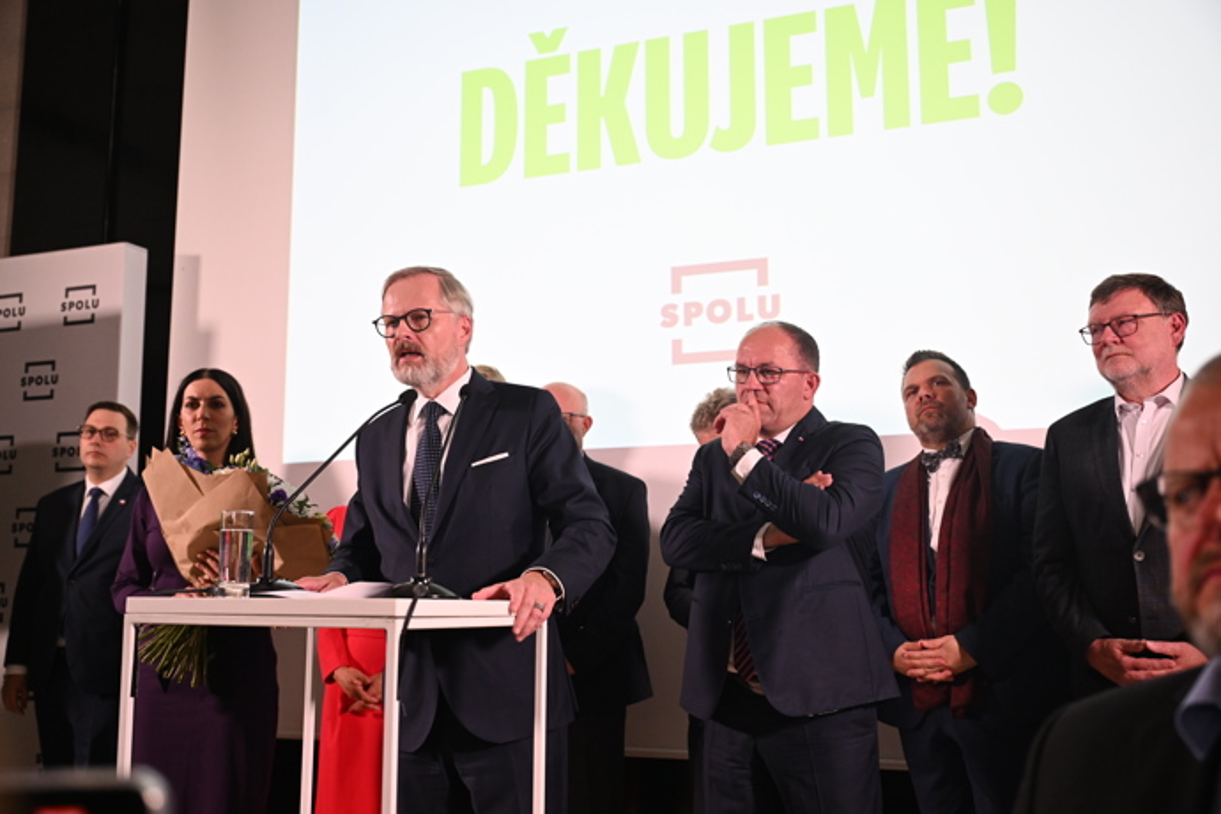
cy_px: 407
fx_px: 1289
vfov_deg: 35.1
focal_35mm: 38
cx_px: 610
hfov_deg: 50.7
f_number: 3.5
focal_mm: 38
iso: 2000
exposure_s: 1/250
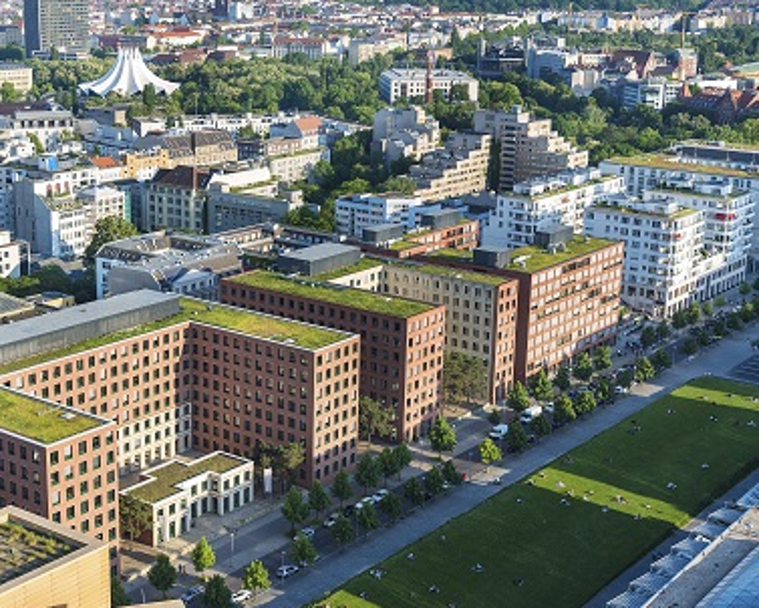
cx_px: 302
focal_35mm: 55
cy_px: 305
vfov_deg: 27.6
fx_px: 1236
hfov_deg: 34.0
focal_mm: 48
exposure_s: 1/400
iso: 360
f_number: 7.1
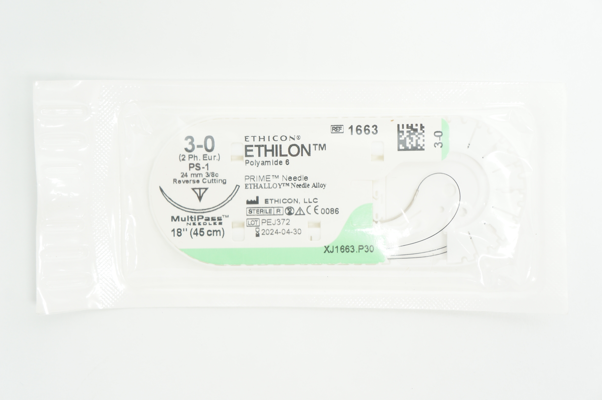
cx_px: 301
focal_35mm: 51
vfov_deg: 26.4
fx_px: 852
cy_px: 200
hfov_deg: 38.9
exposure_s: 1/20
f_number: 7.1
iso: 400
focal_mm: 34
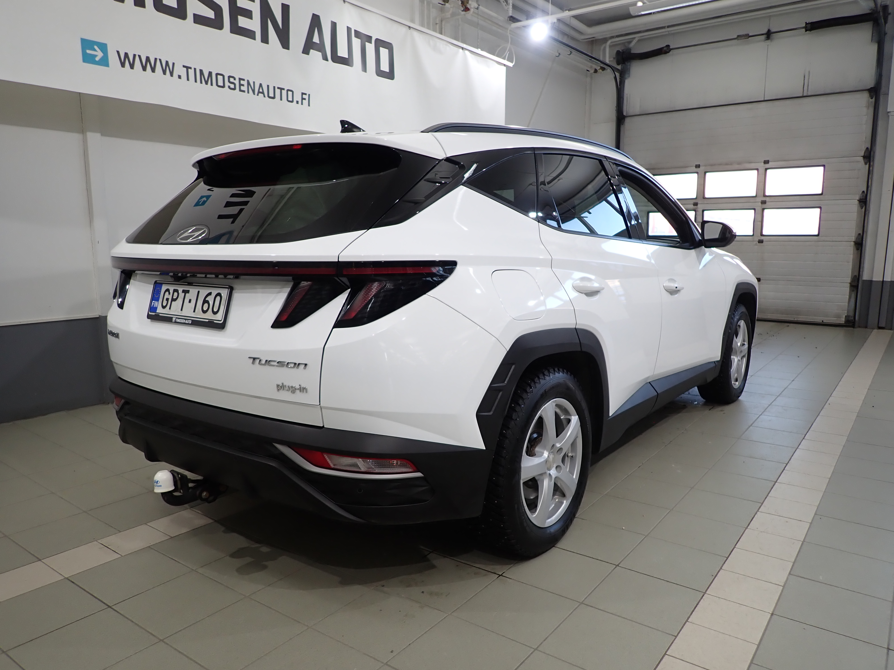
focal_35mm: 25
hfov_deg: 69.4
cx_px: 447
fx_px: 646
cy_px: 335
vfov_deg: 54.9
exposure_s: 1/80
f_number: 2
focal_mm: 4.5
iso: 100
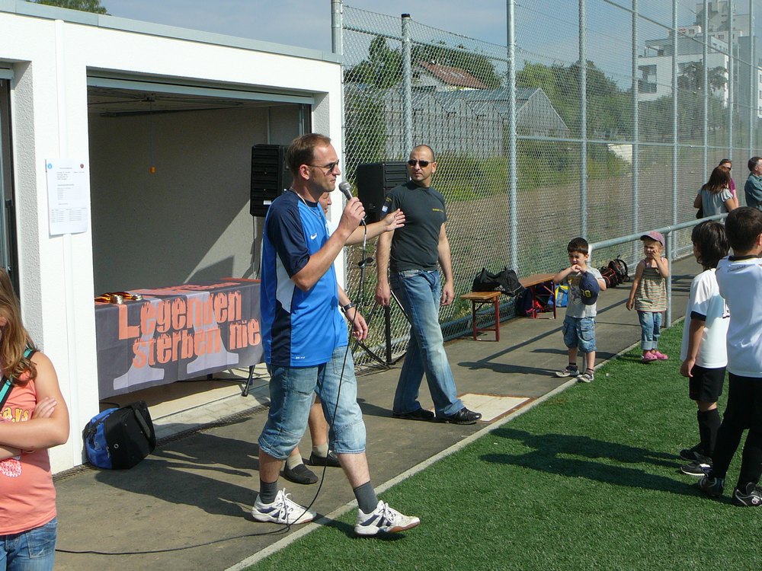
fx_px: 1035
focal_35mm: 47
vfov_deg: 30.9
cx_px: 381
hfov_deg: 40.4
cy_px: 286
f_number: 5.6
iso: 80
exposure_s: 1/500
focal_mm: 7
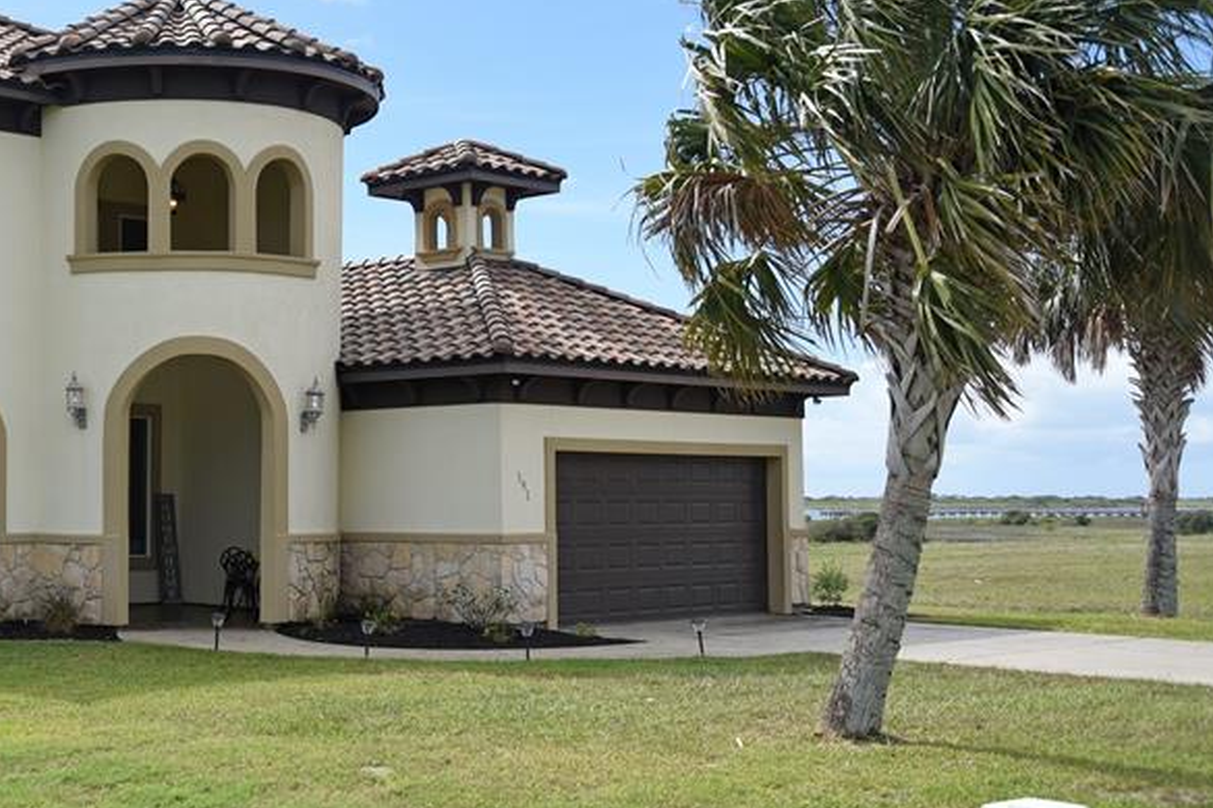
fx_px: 1887
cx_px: 178
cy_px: 333
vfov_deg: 24.2
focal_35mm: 56
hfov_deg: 34.1
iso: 400
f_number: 4
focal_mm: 32
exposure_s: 1/4000
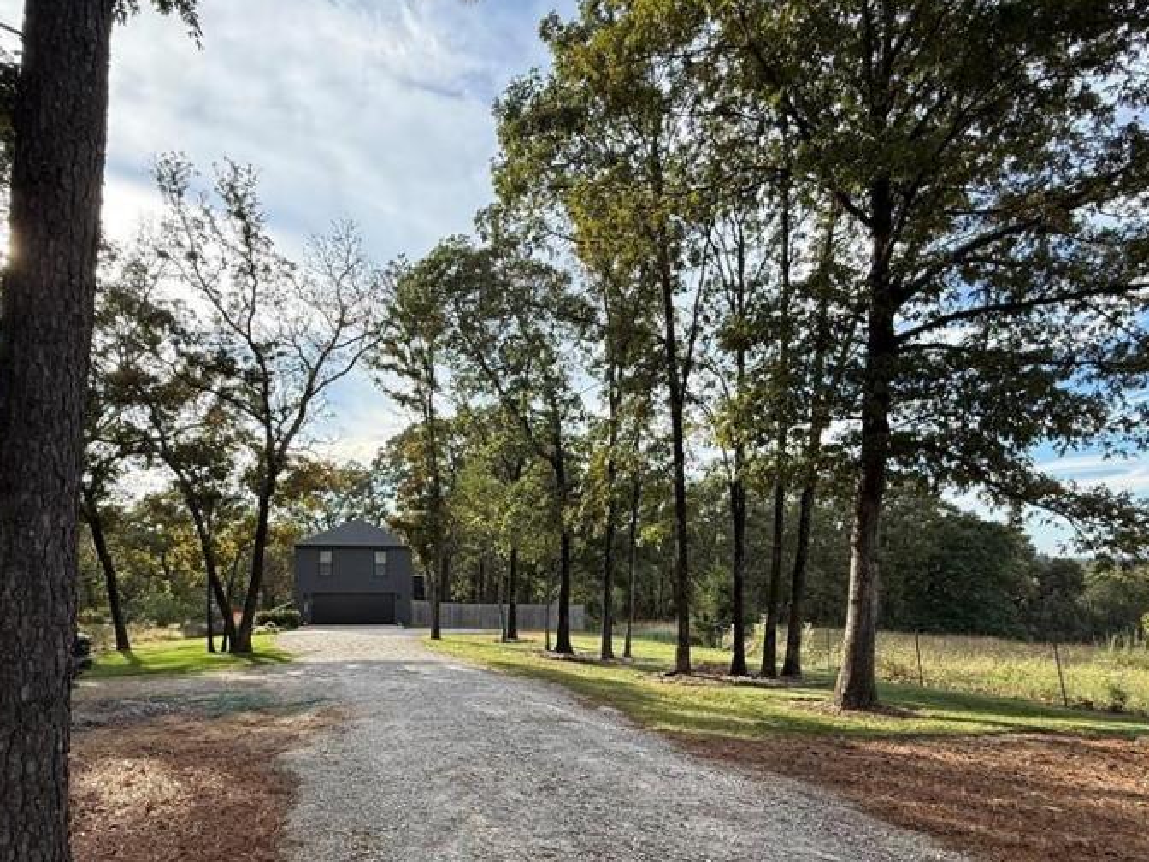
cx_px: 506
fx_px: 664
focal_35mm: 20
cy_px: 547
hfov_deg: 81.4
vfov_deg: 64.9
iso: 64
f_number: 2.2
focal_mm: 2.22
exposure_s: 1/522
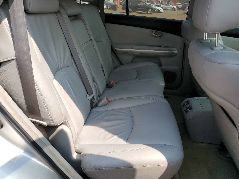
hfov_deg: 67.3
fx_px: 180
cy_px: 90
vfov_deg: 53.1
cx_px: 120
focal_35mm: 26
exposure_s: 1/1429
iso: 50
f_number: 1.5
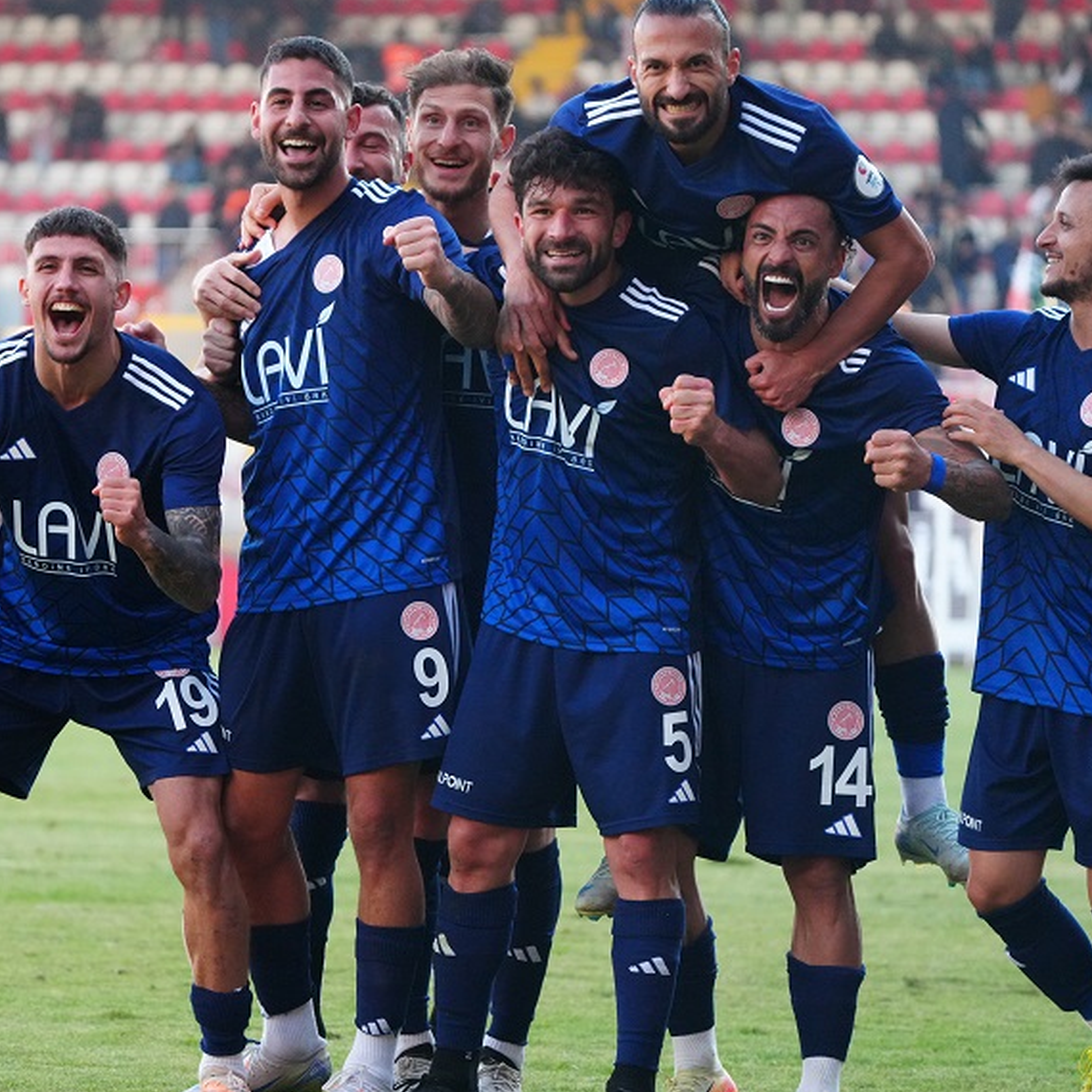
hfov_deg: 6.2
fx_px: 10100
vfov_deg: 6.2
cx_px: 354
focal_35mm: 283
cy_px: 518
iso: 4000
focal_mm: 200
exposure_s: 1/1000
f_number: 5.6
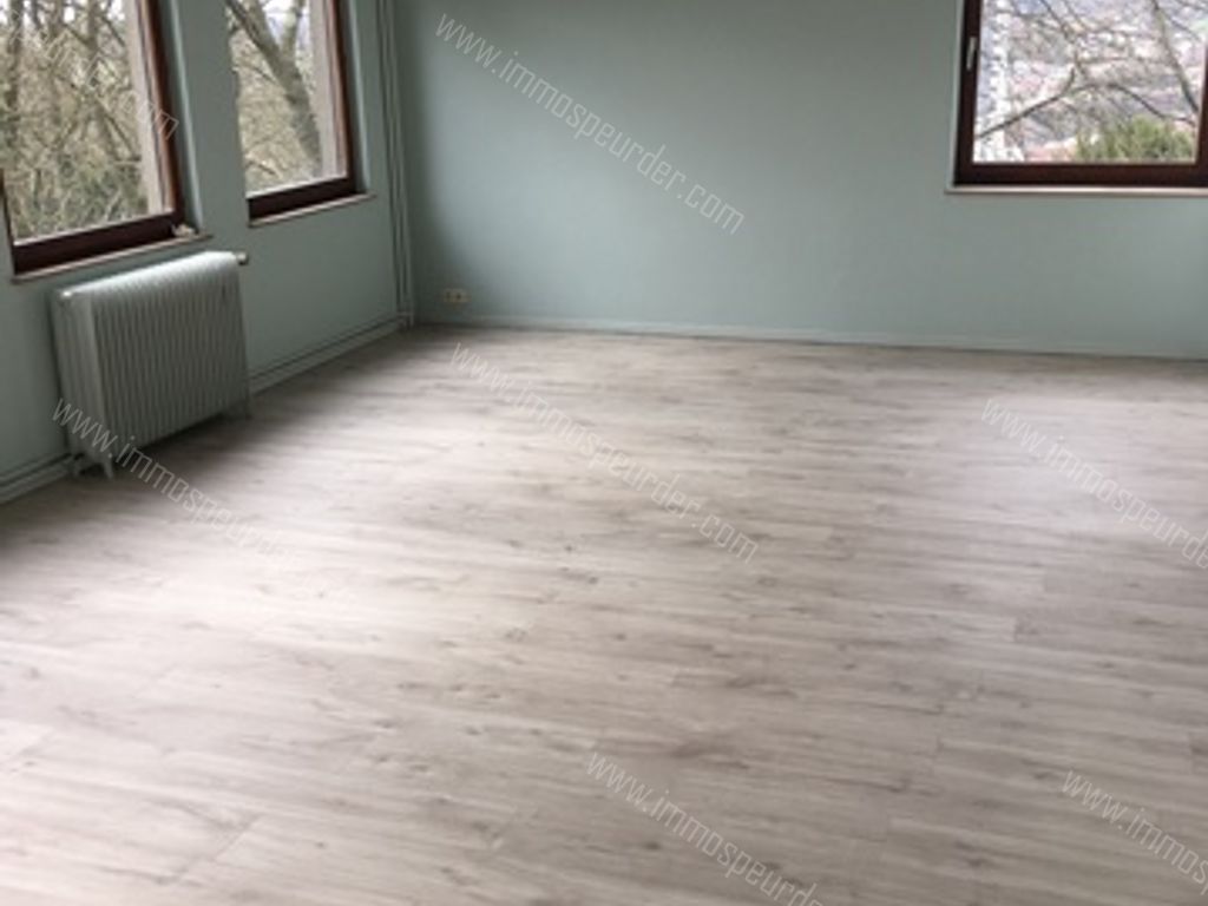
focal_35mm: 29
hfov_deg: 61.7
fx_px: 1012
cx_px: 604
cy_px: 453
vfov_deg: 48.2
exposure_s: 1/123
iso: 25
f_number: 2.2
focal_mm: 4.15
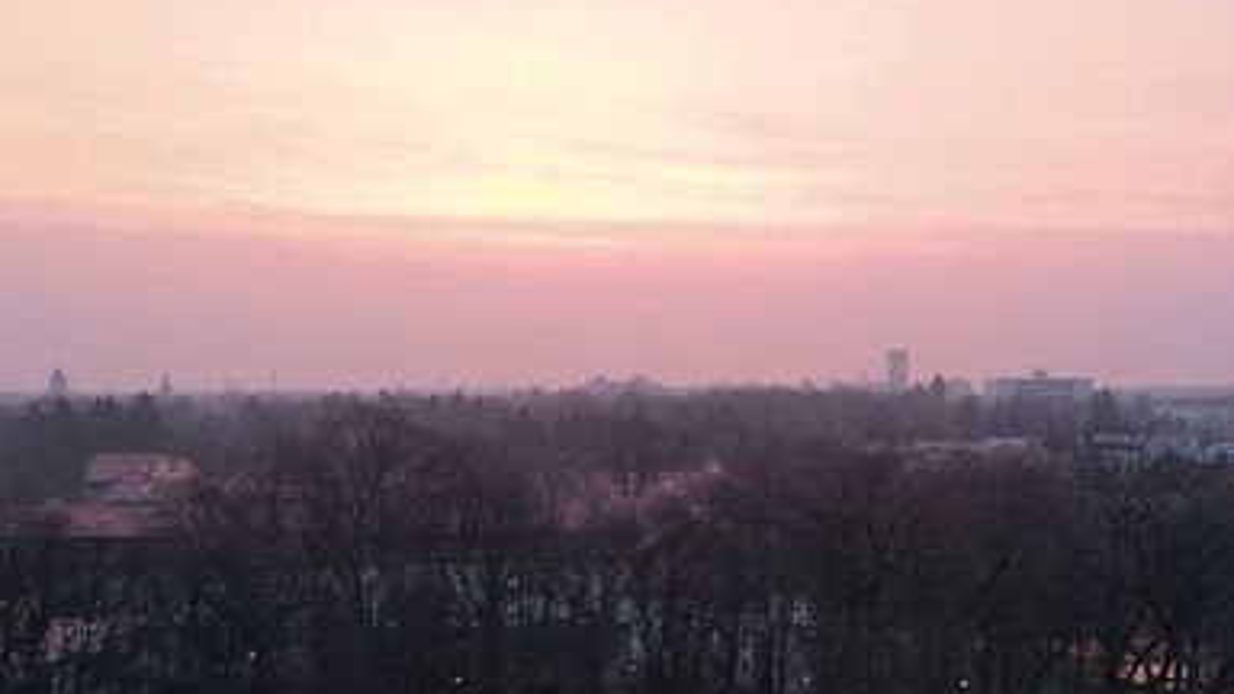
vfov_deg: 24.3
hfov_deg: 41.8
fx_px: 1603
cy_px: 447
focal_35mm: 49
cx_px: 765
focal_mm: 4.75
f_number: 1.8
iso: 160
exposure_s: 1/50
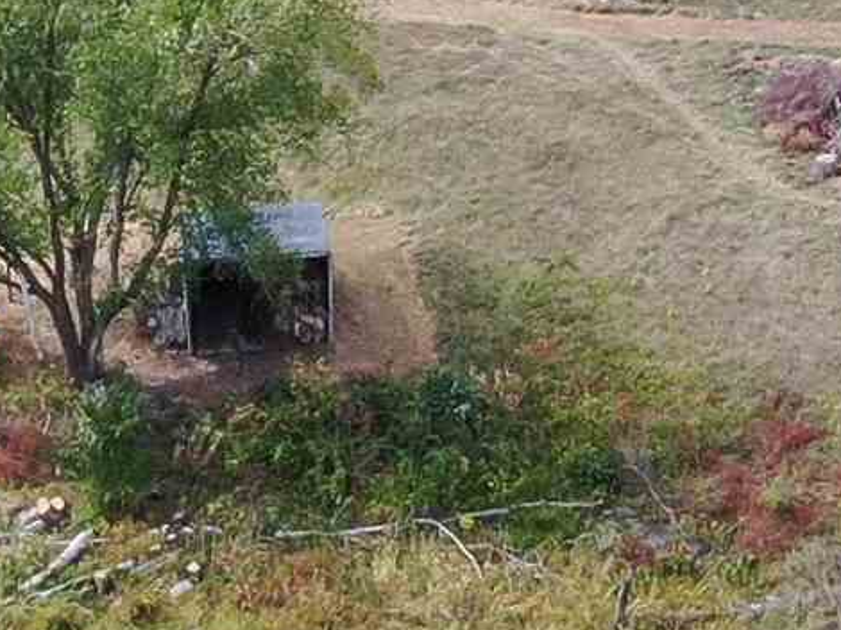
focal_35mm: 157
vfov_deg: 9.4
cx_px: 208
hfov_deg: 12.6
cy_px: 163
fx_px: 3812
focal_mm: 4.39
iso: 100
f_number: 2.8
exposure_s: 1/500
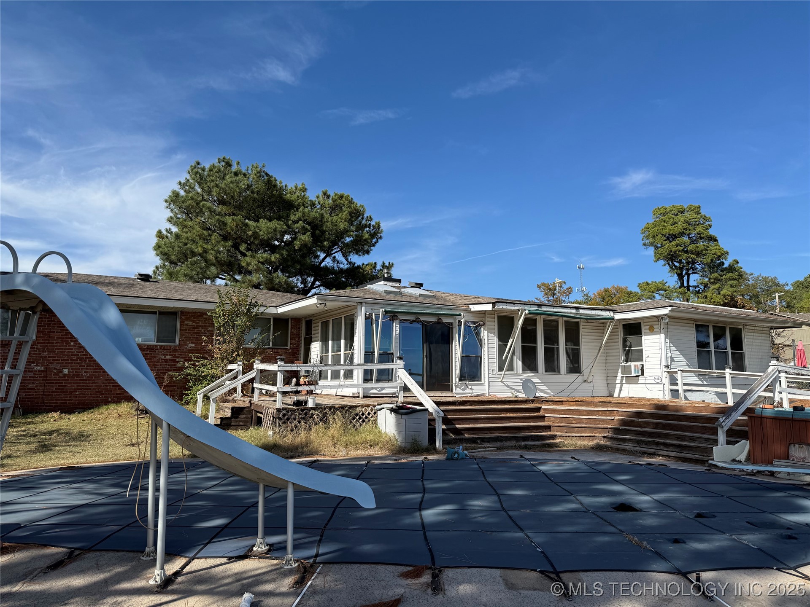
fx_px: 562
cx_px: 405
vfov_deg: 56.8
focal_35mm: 24
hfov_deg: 71.6
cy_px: 304
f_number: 1.78
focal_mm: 6.76
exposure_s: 1/5319
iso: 80
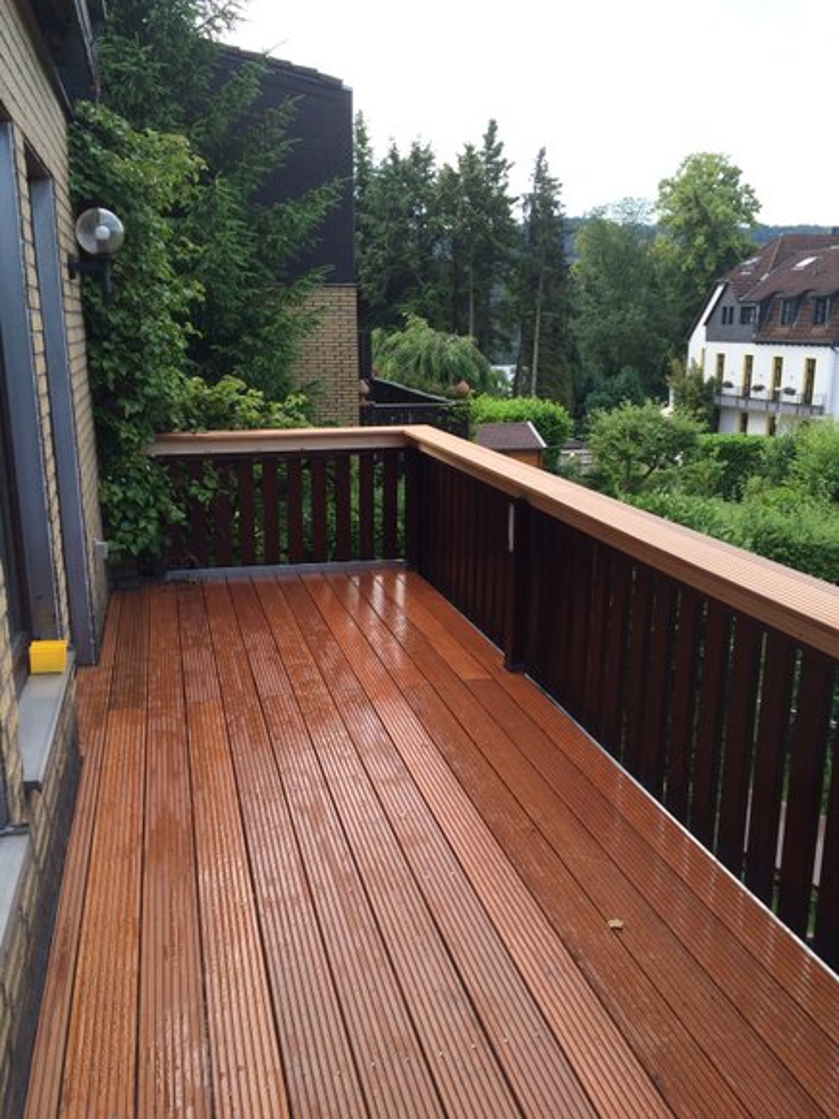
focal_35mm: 29
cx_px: 420
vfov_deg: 61.7
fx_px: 937
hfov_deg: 48.2
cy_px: 560
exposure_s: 1/466
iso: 32
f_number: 2.2
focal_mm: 4.15
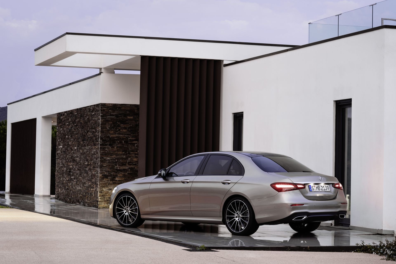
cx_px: 198
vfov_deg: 13.7
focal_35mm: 100
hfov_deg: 20.4
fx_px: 1100
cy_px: 132
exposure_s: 2
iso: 100
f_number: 11
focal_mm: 100
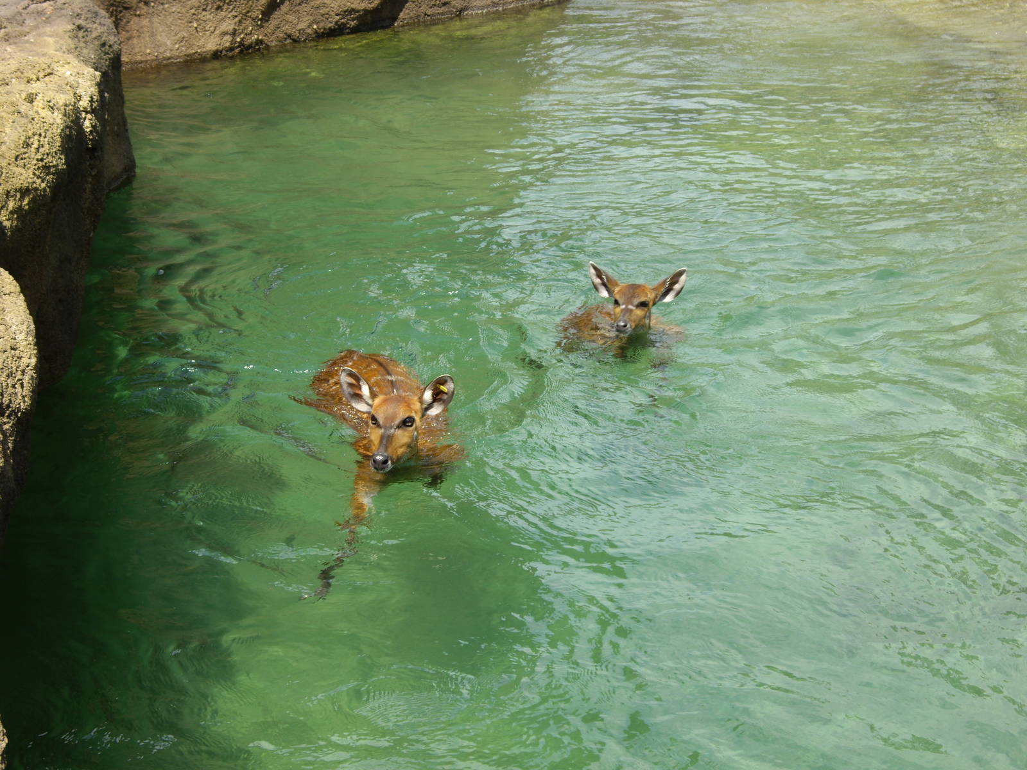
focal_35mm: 78
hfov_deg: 25.0
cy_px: 385
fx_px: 2314
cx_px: 514
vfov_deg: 18.9
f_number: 4.3
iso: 64
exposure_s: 1/250
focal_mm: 16.3
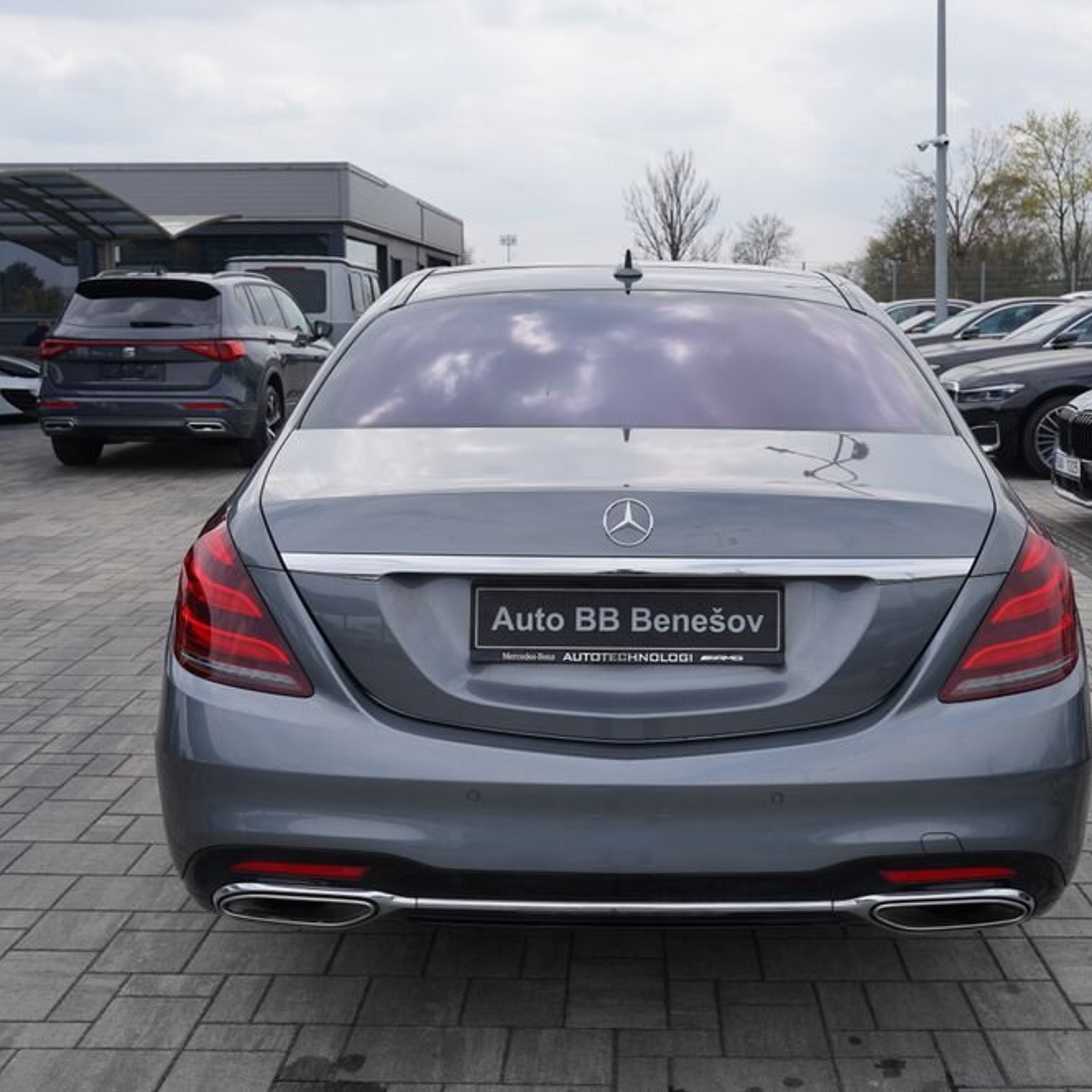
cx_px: 630
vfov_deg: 43.9
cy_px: 532
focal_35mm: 38
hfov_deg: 43.7
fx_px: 1356
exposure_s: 1/250
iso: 100
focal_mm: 29
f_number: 8
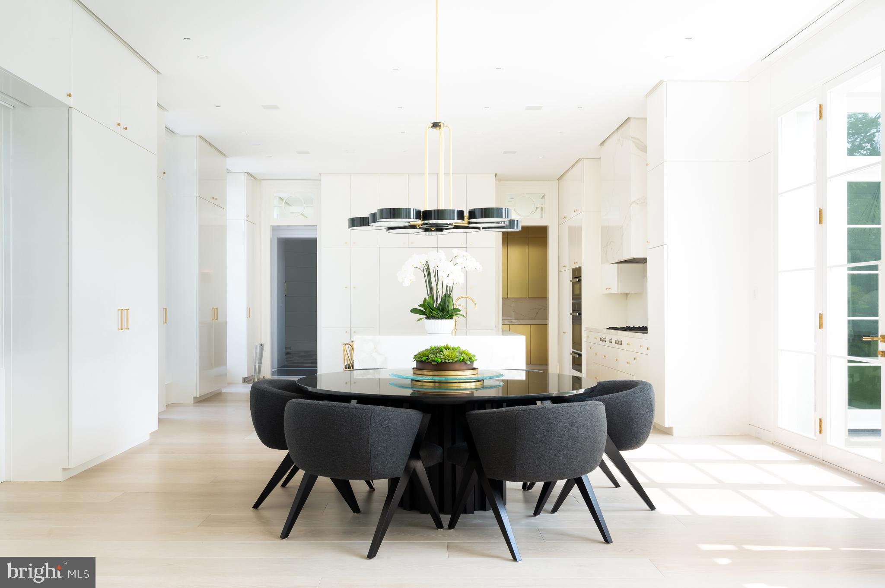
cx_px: 442
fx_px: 737
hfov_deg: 62.0
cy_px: 294
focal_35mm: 30
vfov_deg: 43.5
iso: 800
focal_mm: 30
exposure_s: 1/160
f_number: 13
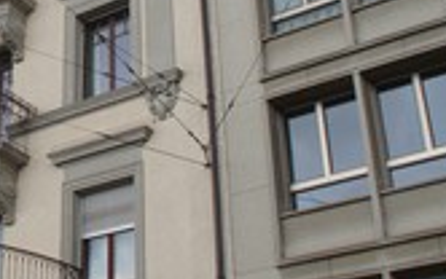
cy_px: 66
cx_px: -38
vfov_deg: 17.1
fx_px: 924
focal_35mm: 76
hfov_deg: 25.3
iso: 100
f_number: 6.3
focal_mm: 18
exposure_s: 1/100
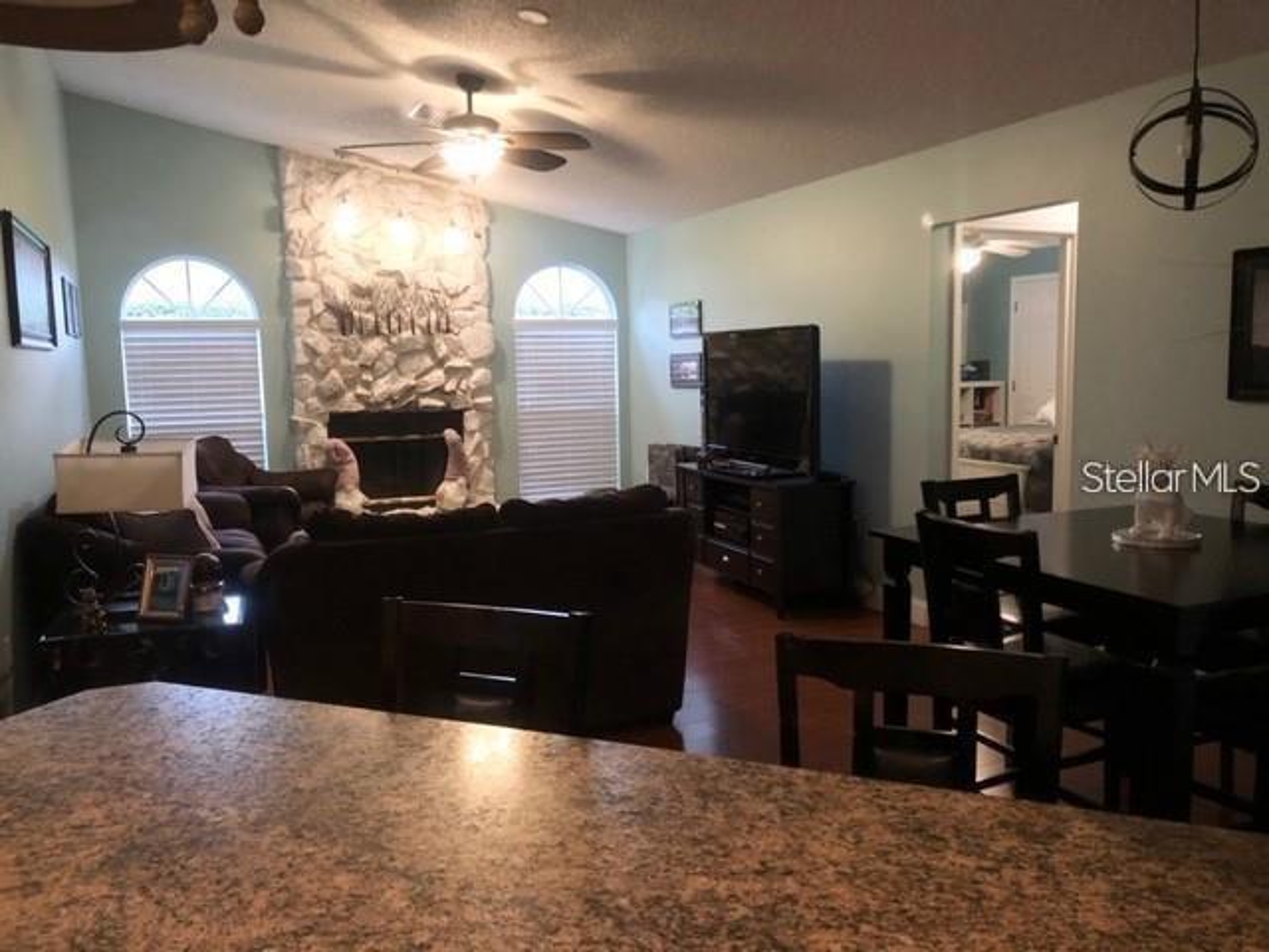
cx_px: 634
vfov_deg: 49.7
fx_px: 1026
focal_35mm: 28
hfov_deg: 63.4
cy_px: 476
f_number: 1.8
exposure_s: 1/15
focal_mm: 4
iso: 40
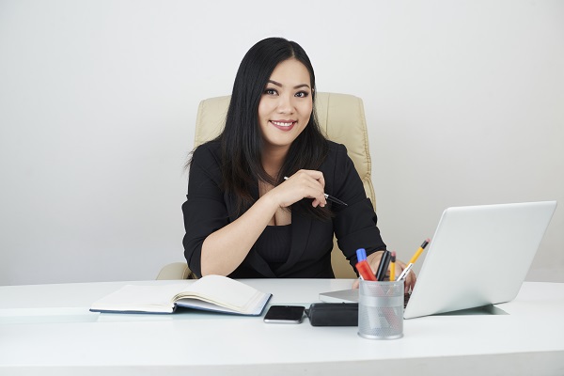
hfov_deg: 33.4
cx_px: 282
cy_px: 188
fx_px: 940
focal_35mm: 60
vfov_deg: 22.6
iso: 160
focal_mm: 60
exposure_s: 1/125
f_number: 7.1
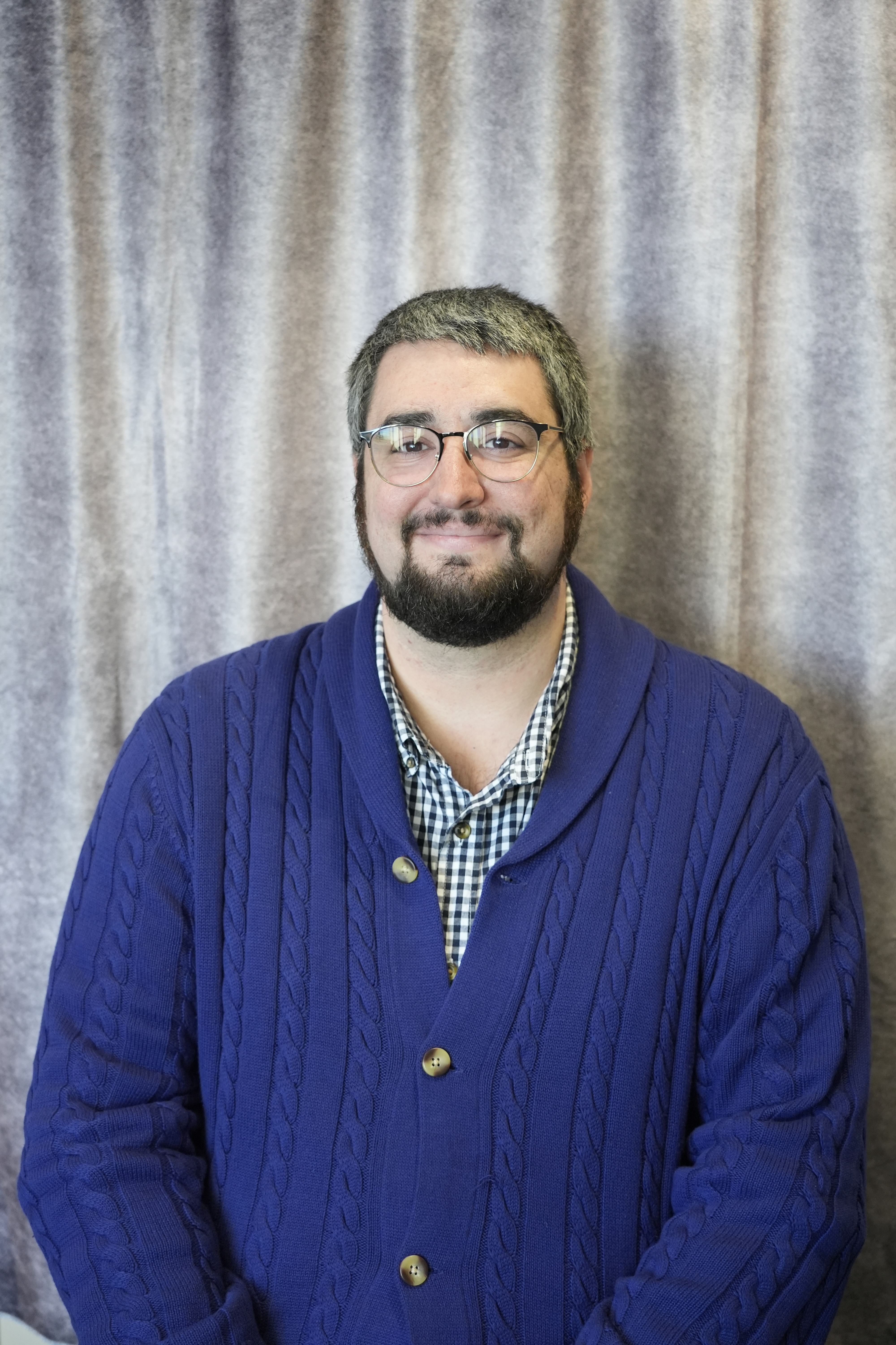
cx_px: 448
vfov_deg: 41.1
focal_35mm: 48
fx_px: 1792
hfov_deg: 28.1
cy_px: 672
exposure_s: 1/160
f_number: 4
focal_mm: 48
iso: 2500
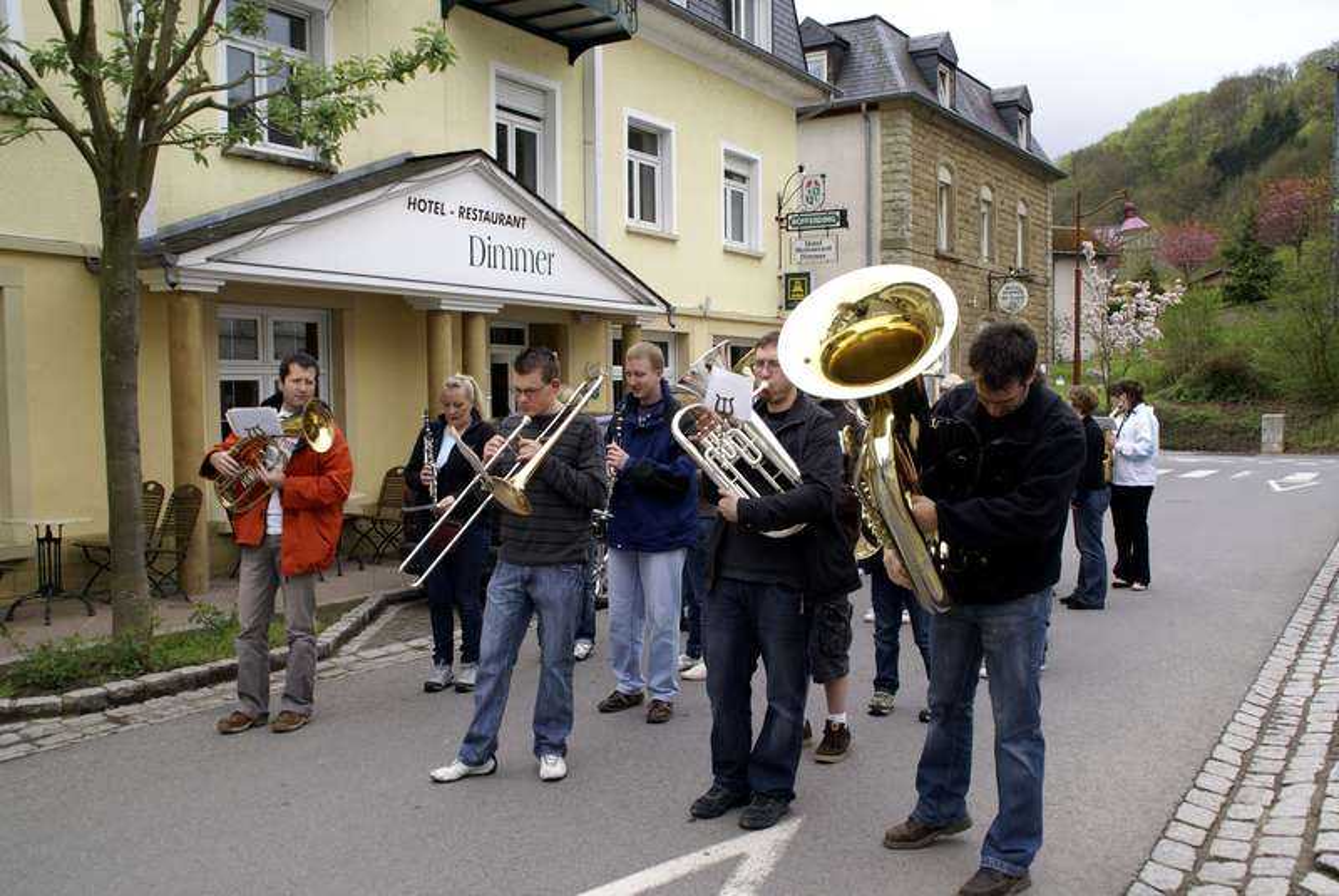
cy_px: 448
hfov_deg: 57.2
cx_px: 670
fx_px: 1229
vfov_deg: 40.0
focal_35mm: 33
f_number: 8
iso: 100
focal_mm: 22
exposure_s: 1/60
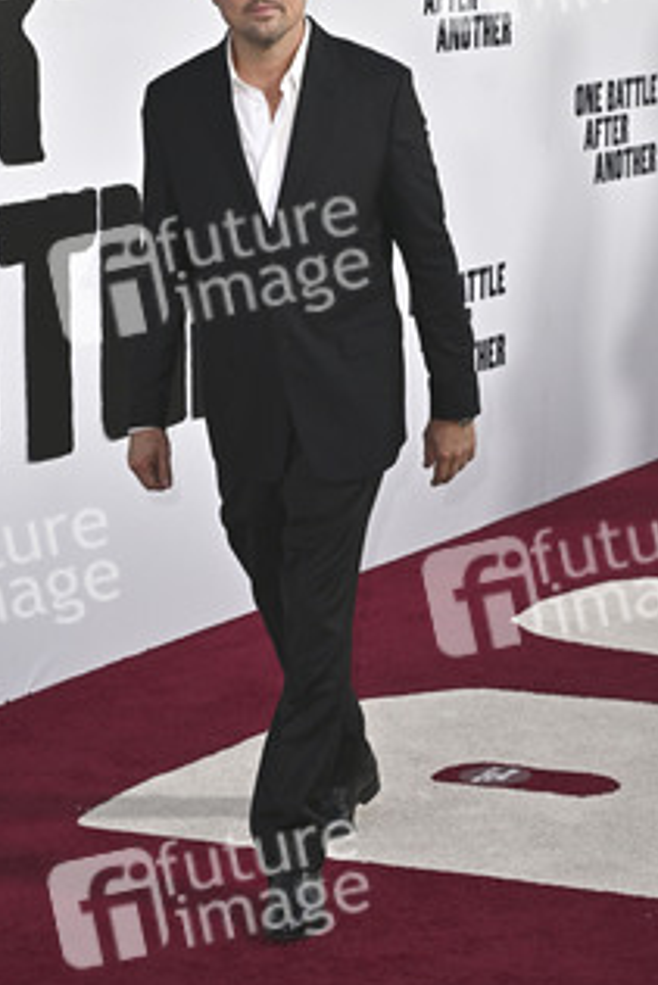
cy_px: 427
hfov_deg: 15.9
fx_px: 2355
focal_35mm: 86
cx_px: 299
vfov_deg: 23.6
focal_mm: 68
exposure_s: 1/320
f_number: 5
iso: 800
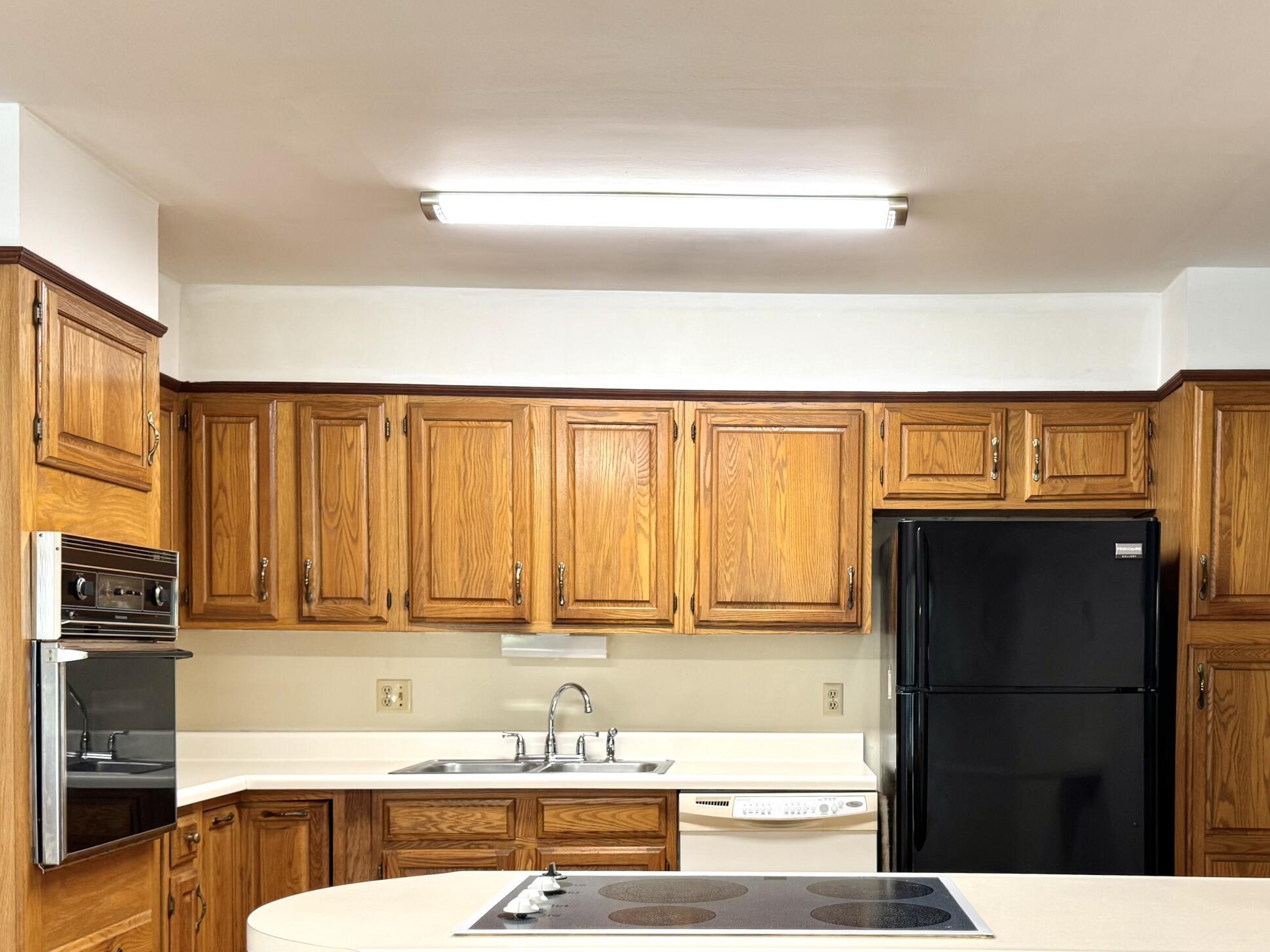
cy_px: 684
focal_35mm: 37
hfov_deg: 49.7
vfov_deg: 37.9
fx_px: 1357
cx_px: 782
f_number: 1.78
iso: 125
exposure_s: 1/60
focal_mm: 6.76
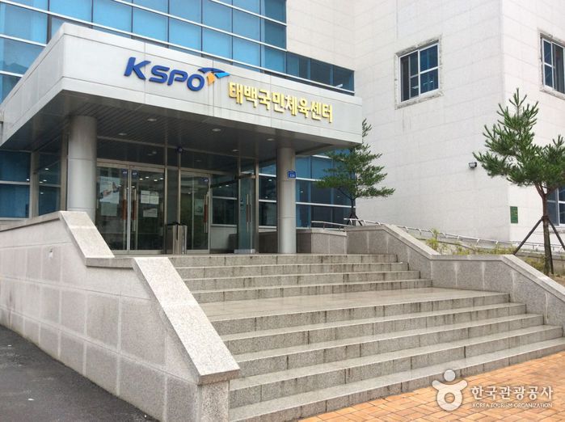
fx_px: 538
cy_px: 211
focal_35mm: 33
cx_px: 282
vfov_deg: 42.8
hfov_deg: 55.4
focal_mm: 3.3
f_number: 2.4
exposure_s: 1/191
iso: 32
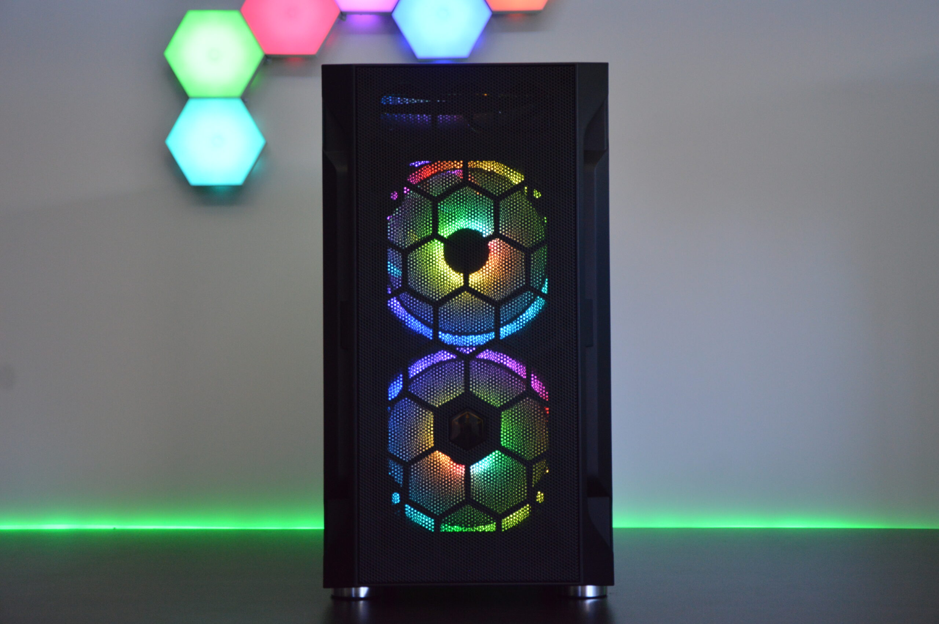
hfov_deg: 35.1
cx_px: 470
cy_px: 312
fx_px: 1485
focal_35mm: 57
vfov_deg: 23.7
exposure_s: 1/60
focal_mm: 38
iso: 800
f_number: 4.5
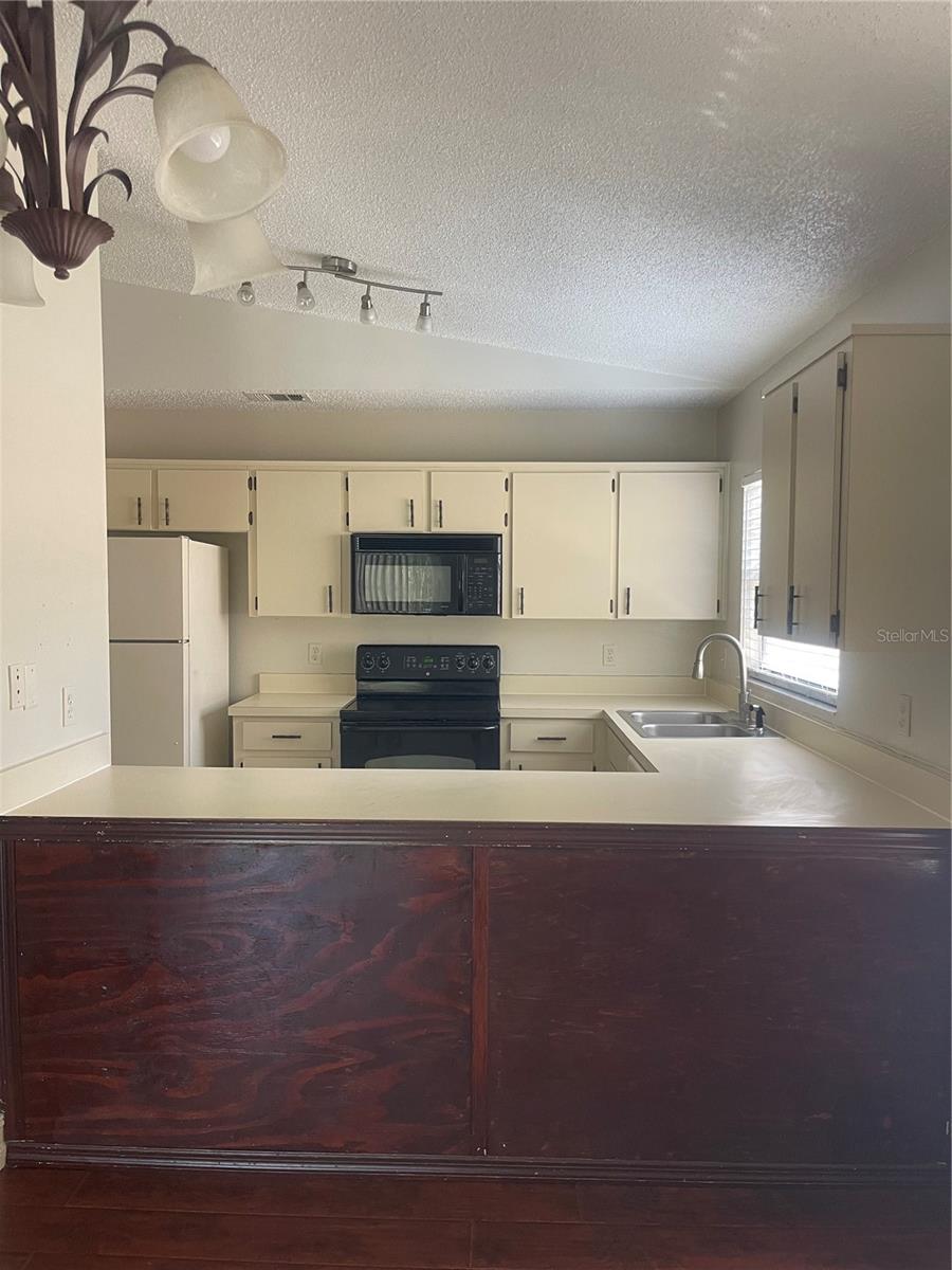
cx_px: 476
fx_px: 917
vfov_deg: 69.4
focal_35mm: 25
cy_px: 635
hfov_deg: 54.9
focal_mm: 5.1
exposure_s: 1/98
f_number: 1.6
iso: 125
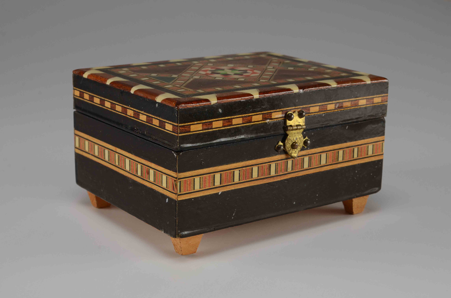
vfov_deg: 19.6
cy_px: 149
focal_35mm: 69
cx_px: 226
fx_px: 863
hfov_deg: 29.3
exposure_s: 1/80
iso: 100
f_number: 14
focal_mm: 46
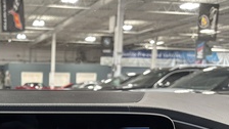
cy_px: 136
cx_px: 29
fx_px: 322
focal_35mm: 53
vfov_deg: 21.6
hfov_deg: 37.0
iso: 250
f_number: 1.6
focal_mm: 5.96
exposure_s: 1/52
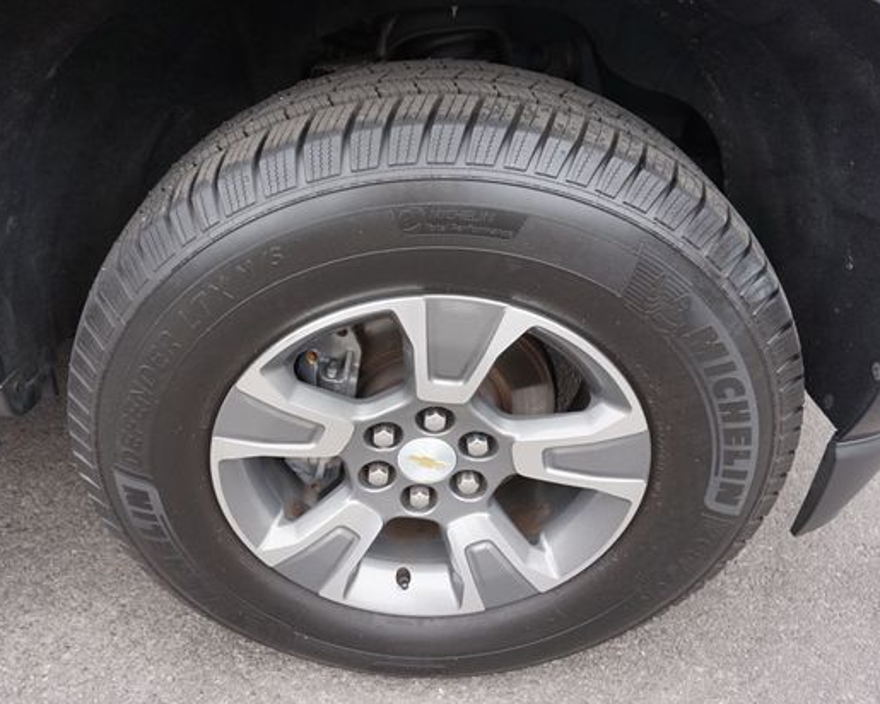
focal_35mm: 28
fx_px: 729
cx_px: 376
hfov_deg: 61.9
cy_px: 361
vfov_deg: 51.5
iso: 200
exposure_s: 1/160
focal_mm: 16
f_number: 4
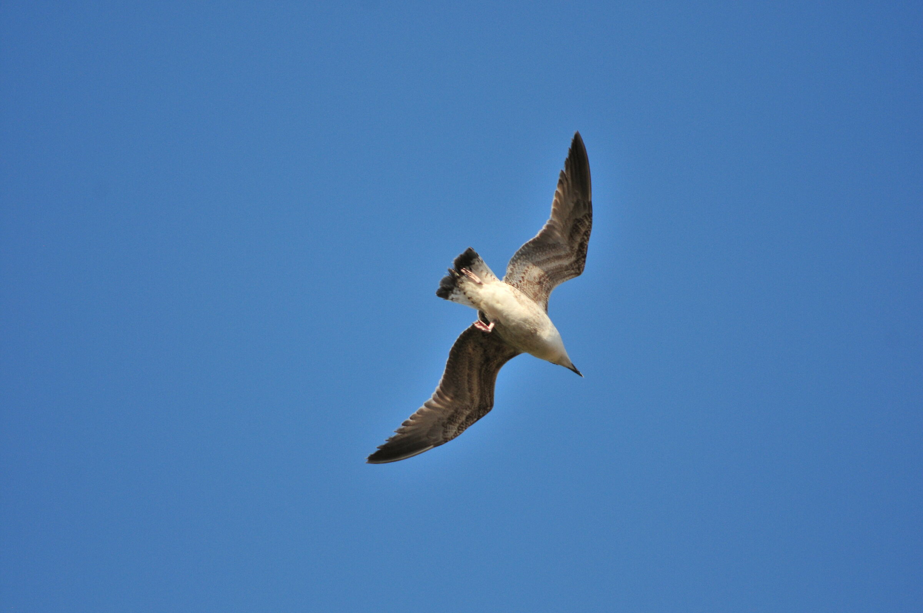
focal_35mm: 315
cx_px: 462
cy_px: 306
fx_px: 8066
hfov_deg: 6.5
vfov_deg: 4.4
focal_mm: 210
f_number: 5.6
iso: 400
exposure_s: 1/2500
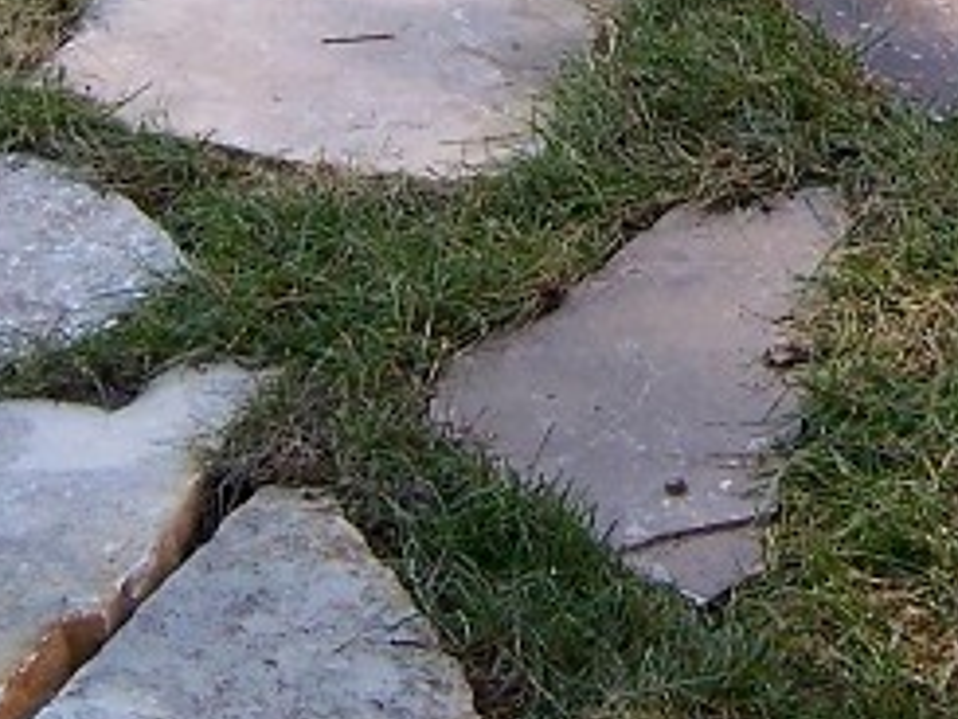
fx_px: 3821
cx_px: 626
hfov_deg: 14.3
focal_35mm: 138
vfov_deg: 10.3
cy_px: -438
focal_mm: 5.5
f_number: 3.4
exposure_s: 1/90
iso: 80
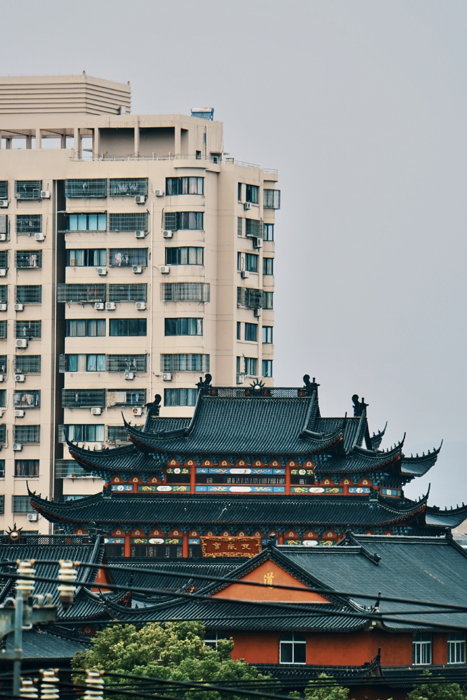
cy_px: 350
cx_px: 234
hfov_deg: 5.5
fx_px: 4845
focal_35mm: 249
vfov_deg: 8.3
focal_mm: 166
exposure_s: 1/250
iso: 160
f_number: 6.3
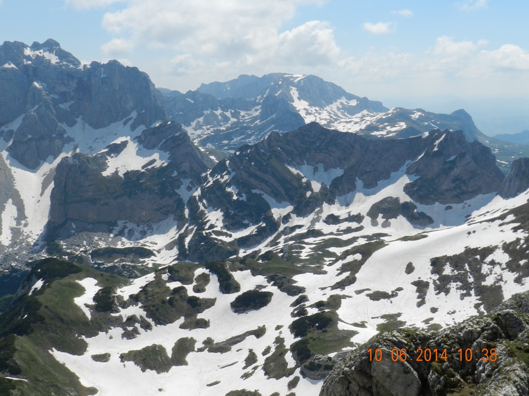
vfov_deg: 37.7
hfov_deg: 49.0
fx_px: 581
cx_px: 264
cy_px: 198
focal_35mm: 38
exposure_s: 1/1000
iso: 160
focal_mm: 6.7
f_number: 5.6
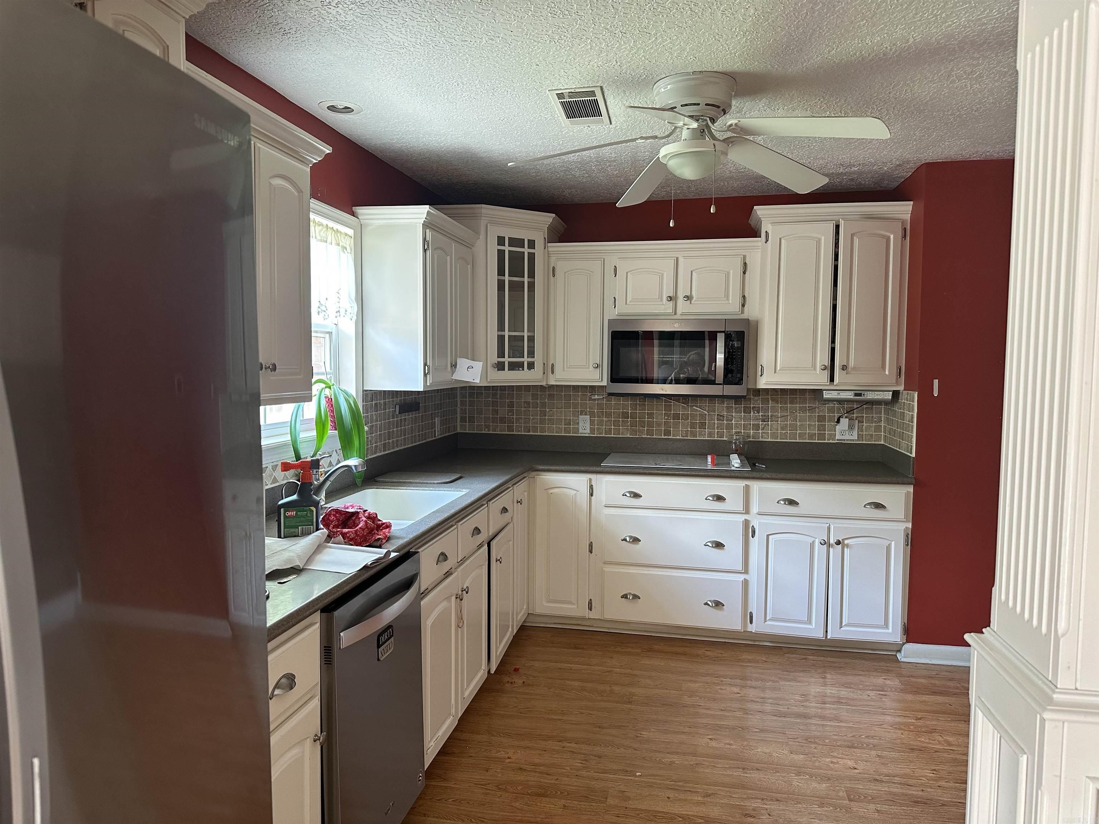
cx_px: 550
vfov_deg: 56.8
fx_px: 762
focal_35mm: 24
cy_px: 412
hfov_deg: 71.6
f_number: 1.78
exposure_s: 1/60
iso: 200
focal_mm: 6.86
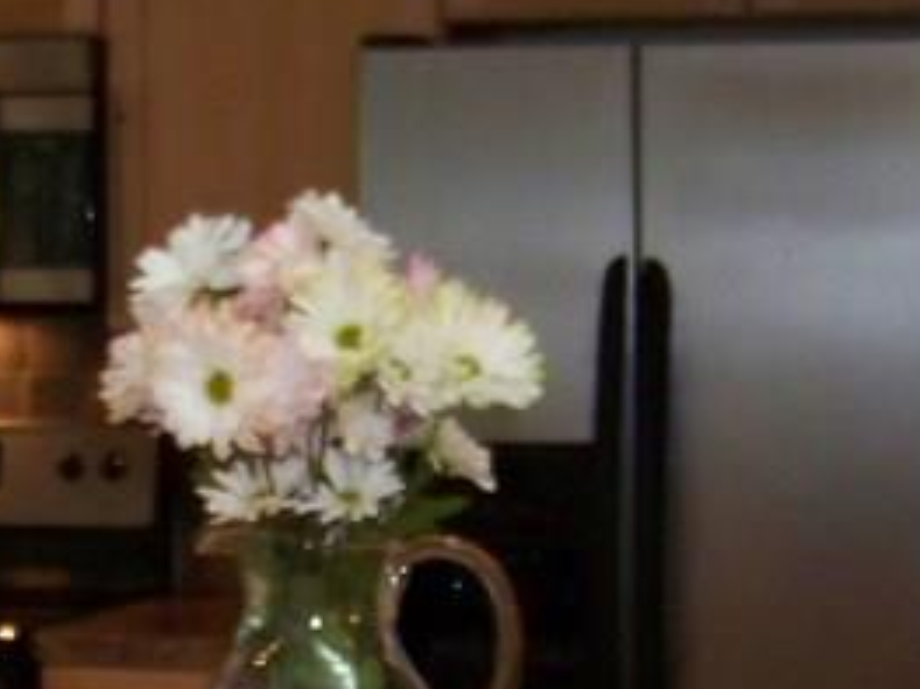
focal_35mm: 140
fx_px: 3719
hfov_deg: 14.0
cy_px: 605
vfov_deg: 10.5
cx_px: 182
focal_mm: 5.85
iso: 200
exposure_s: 1/30
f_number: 2.8
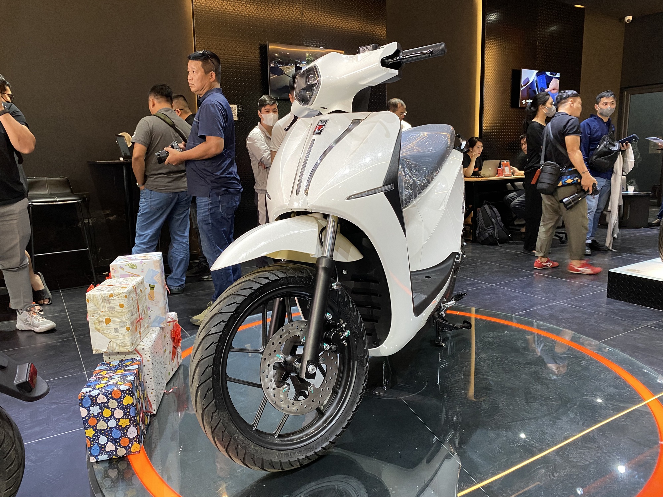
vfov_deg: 53.1
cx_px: 332
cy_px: 248
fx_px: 498
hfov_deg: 67.3
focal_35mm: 26
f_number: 1.8
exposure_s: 1/60
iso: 100
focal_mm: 4.25
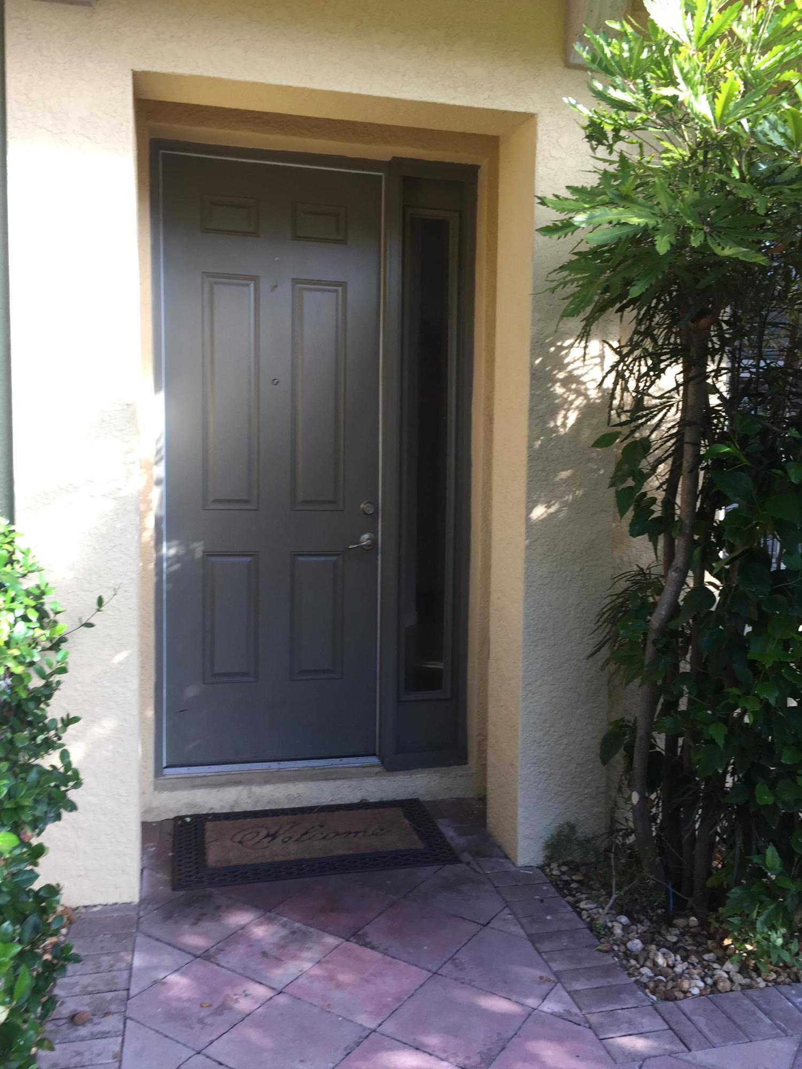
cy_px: 534
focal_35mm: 29
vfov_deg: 61.7
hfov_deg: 48.2
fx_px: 896
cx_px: 401
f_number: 2.2
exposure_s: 1/120
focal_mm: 4.15
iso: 32
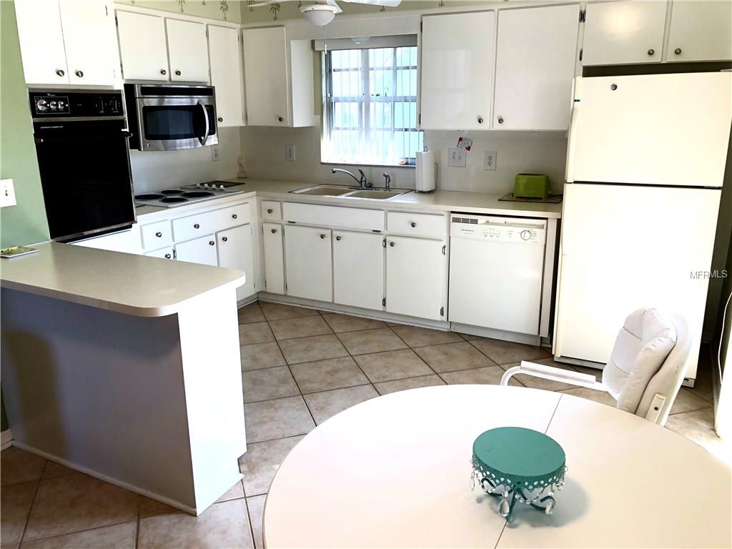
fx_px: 592
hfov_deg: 63.4
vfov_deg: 49.7
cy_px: 274
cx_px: 366
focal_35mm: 28
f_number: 1.8
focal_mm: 3.99
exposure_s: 1/120
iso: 64
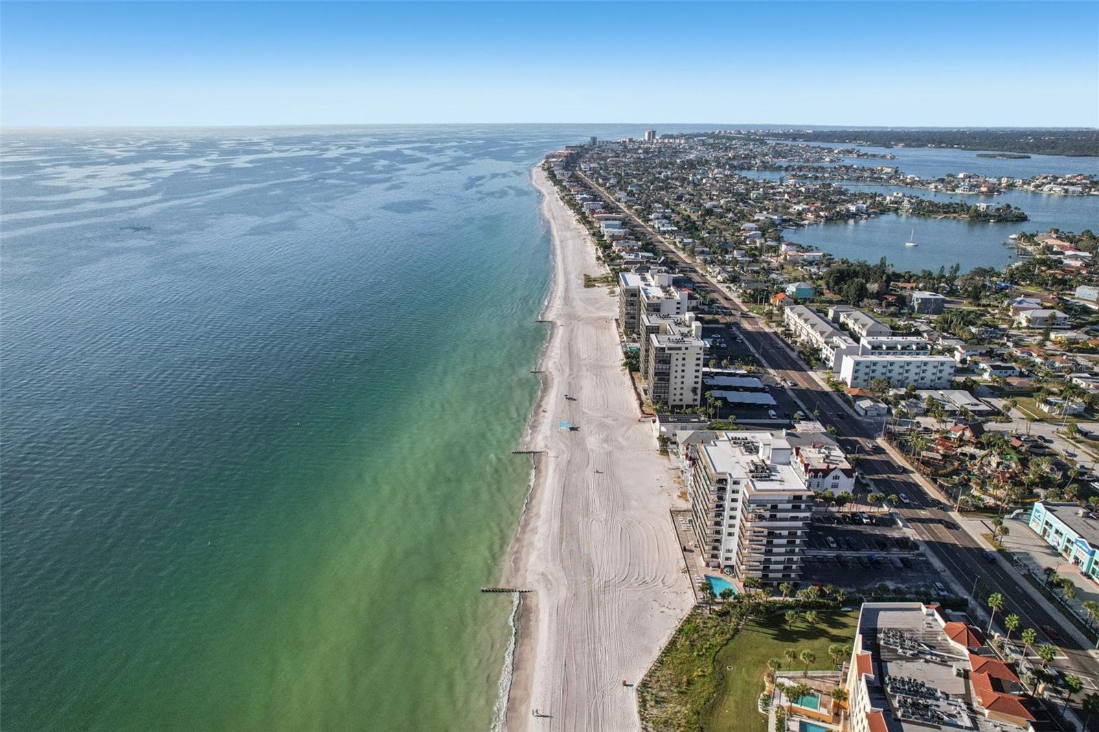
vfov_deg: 57.2
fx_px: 671
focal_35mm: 22
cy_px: 366
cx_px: 550
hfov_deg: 78.6
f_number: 2.8
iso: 400
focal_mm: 8.4
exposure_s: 1/2500
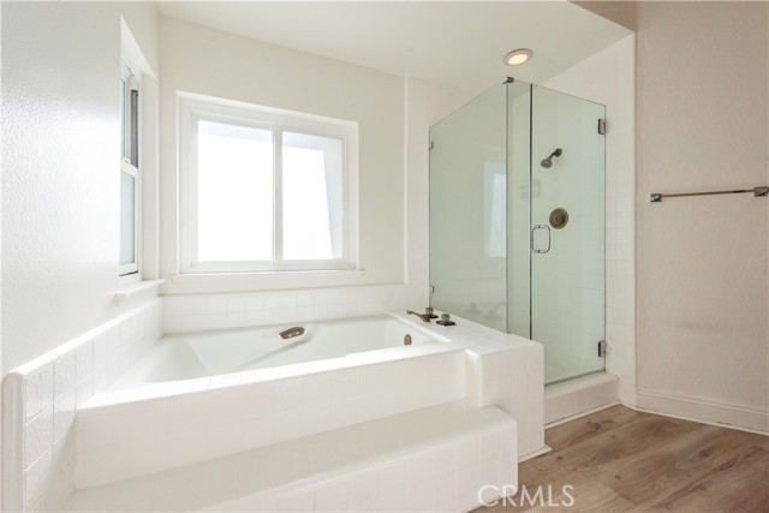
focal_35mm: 14
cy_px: 256
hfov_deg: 104.2
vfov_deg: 81.2
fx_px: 299
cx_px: 384
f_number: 10
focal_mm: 14
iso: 200
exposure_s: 1/400
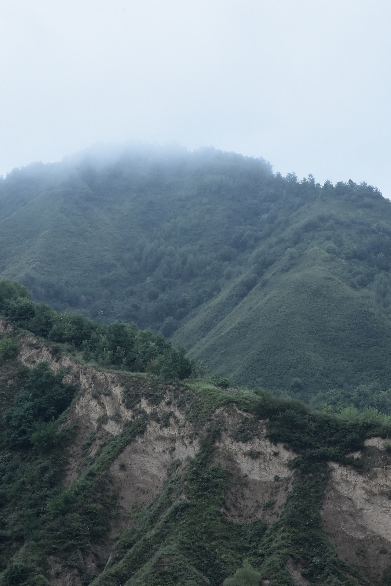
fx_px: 2321
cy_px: 293
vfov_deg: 14.4
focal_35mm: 142
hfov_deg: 9.6
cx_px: 196
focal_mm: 95
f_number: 16
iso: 1000
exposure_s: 1/125
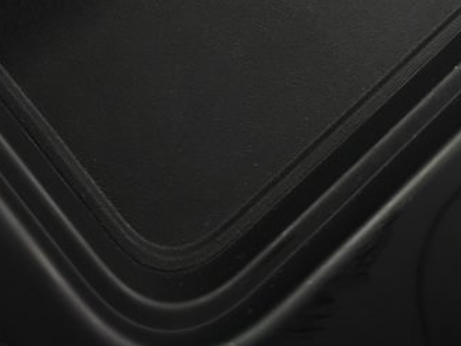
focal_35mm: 71
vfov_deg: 18.7
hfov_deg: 27.3
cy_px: -147
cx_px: 296
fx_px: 946
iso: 400
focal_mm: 6.3
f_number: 1.7
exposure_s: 1/60
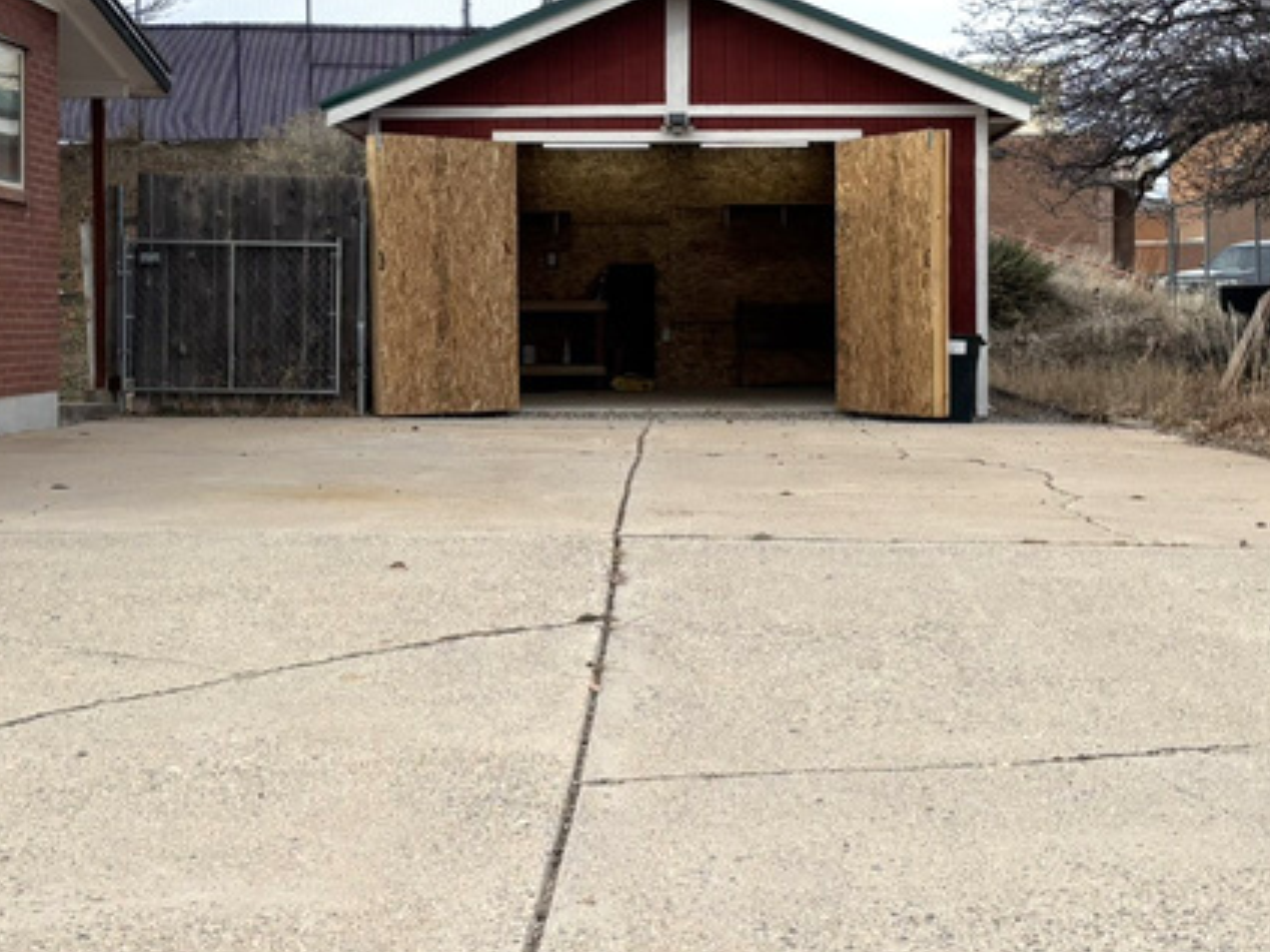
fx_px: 2311
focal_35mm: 63
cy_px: 324
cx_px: 630
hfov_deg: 30.7
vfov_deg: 23.2
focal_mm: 5.96
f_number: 1.6
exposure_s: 1/1477
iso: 50
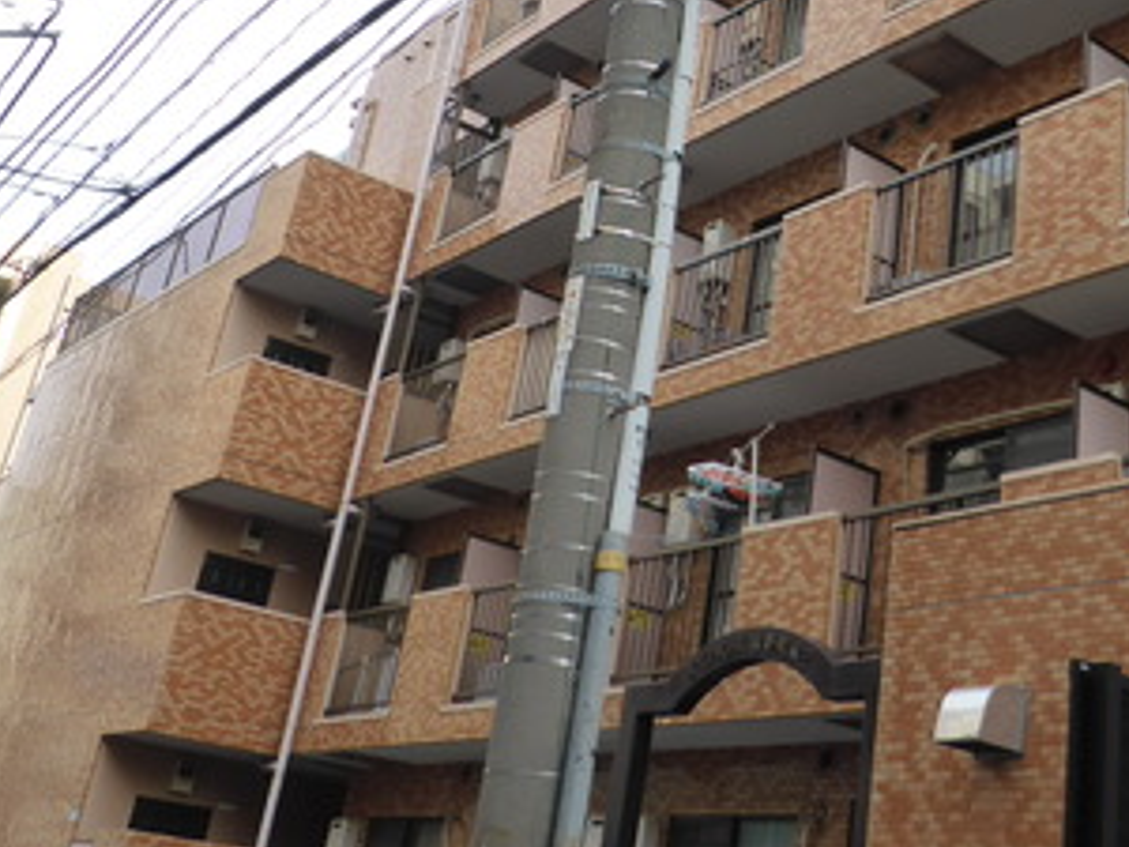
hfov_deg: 38.9
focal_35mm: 48
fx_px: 1566
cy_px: 102
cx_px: 805
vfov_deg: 29.2
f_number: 3.3
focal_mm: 4.3
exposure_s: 1/250
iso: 160
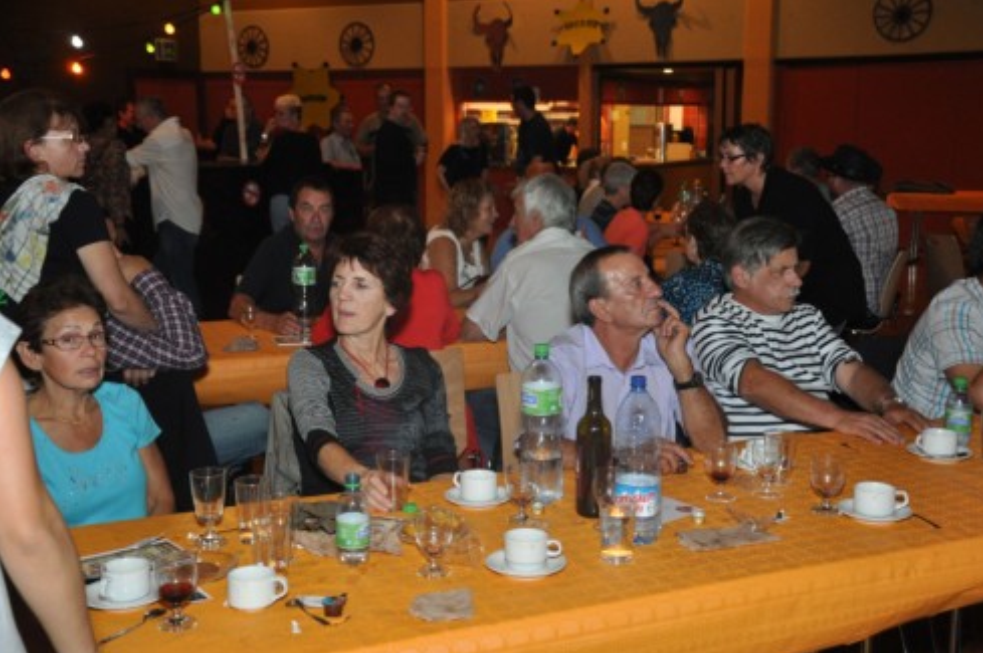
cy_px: 332
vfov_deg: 29.2
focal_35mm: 46
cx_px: 501
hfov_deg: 42.8
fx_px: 1255
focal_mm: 30
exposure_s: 1/60
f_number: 4.2
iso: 800
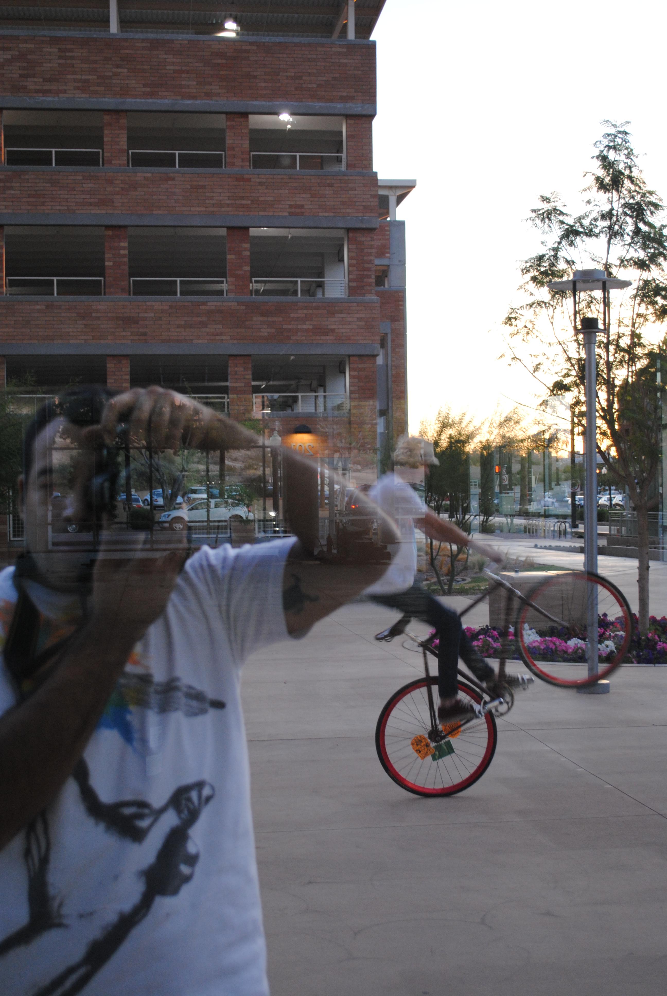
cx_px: 334
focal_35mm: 48
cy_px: 498
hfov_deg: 28.2
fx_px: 1330
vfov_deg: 41.1
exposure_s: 1/30
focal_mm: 32
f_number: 4.8
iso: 450
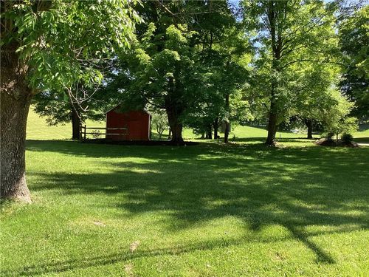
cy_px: 138
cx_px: 184
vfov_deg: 45.4
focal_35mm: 31
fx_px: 330
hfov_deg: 58.4
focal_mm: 3.3
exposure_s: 1/189
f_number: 2.4
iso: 25
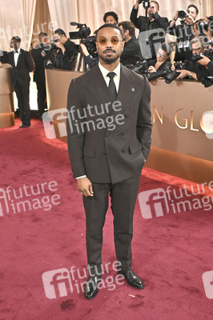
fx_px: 356
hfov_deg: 33.3
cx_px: 106
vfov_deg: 48.5
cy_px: 160
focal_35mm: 40
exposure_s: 1/320
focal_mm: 40
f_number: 5
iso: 2500
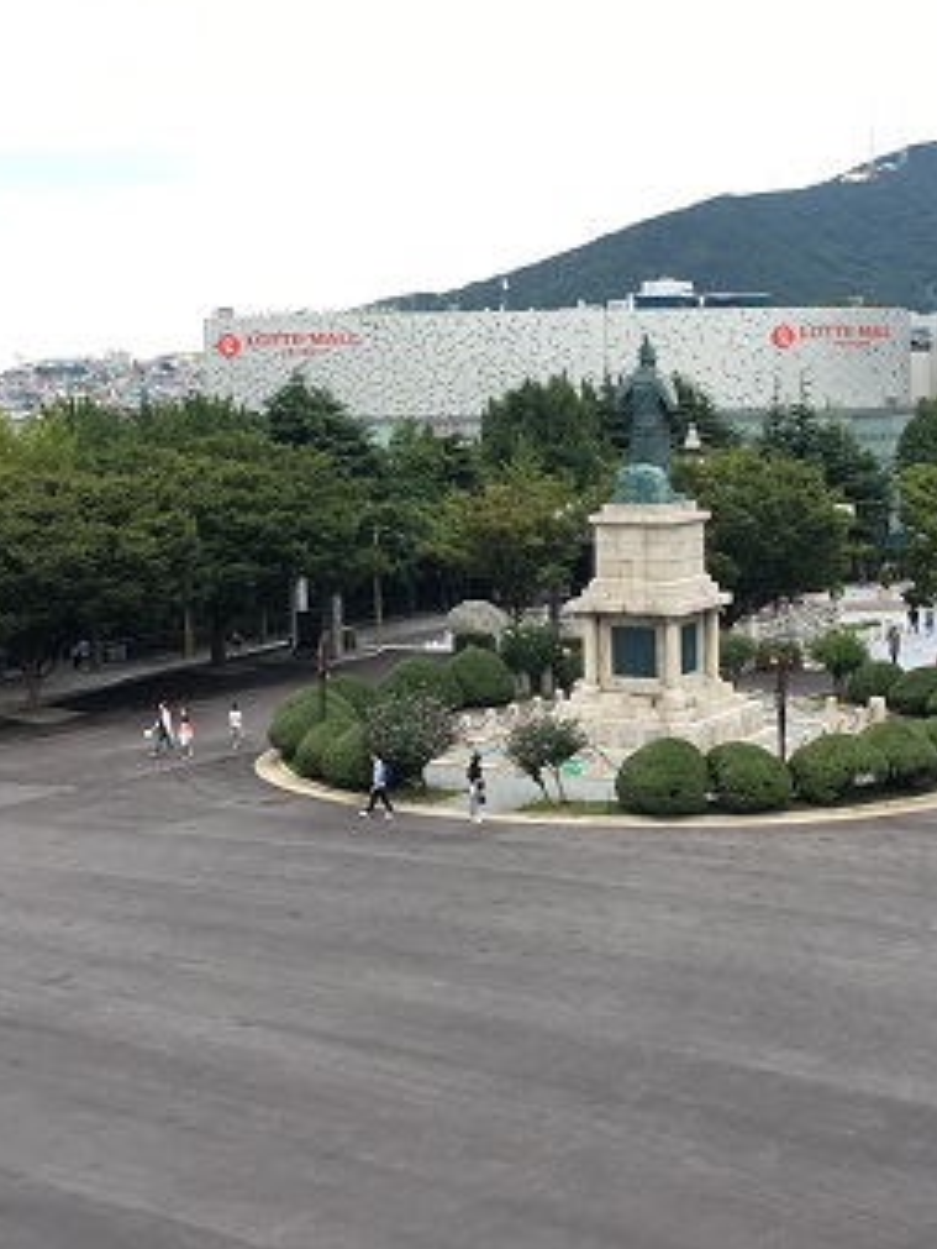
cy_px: 482
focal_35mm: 55
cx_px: 611
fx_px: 1984
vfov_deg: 34.8
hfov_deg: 26.5
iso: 40
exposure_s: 1/120
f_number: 2.2
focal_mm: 4.15
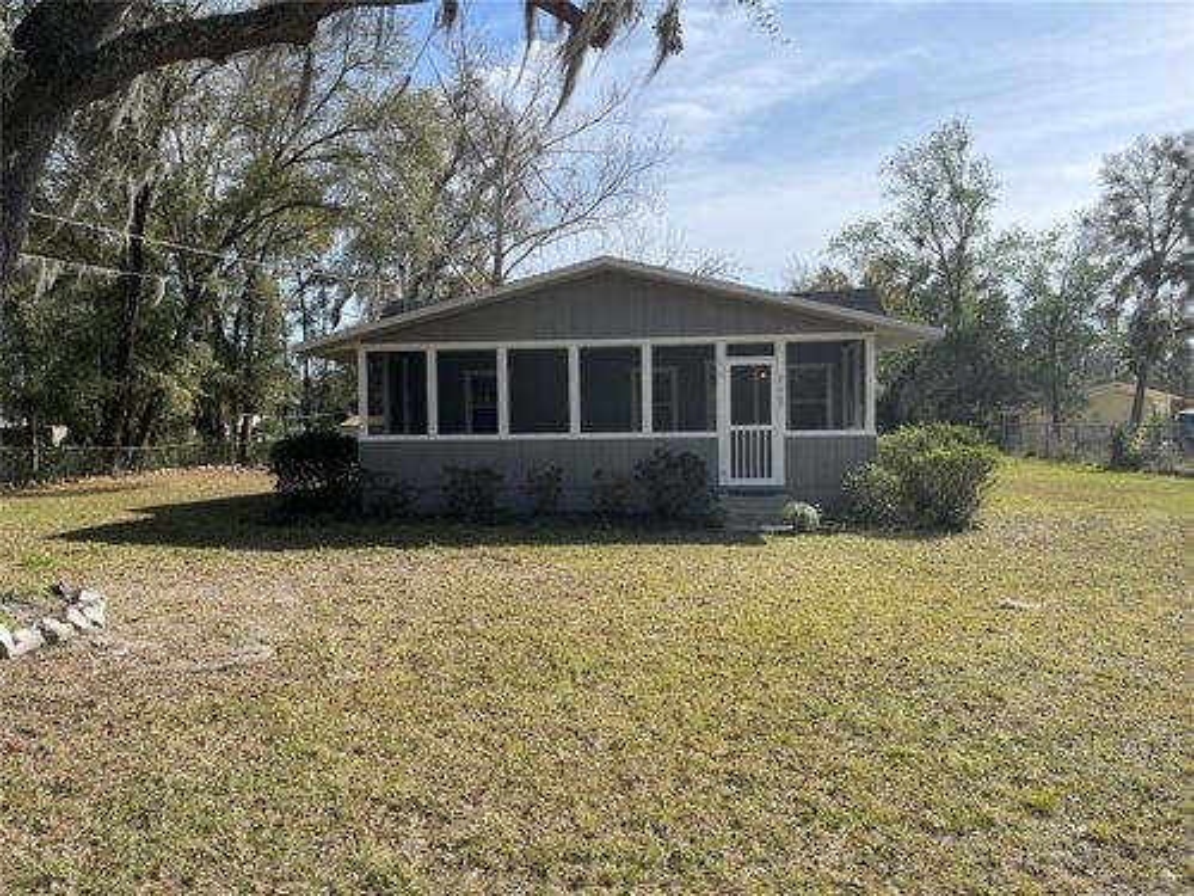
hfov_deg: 69.4
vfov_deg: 54.9
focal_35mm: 25
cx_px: 597
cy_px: 448
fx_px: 862
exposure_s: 1/2717
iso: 32
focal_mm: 5.1
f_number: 1.6
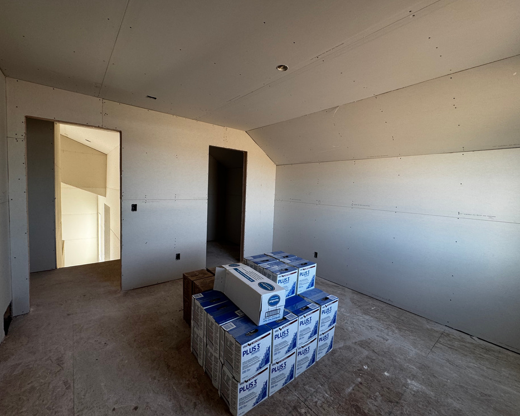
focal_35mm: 15
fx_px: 231
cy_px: 202
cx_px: 259
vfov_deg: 84.0
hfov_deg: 96.8
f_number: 2.2
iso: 160
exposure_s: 1/99
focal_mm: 2.22
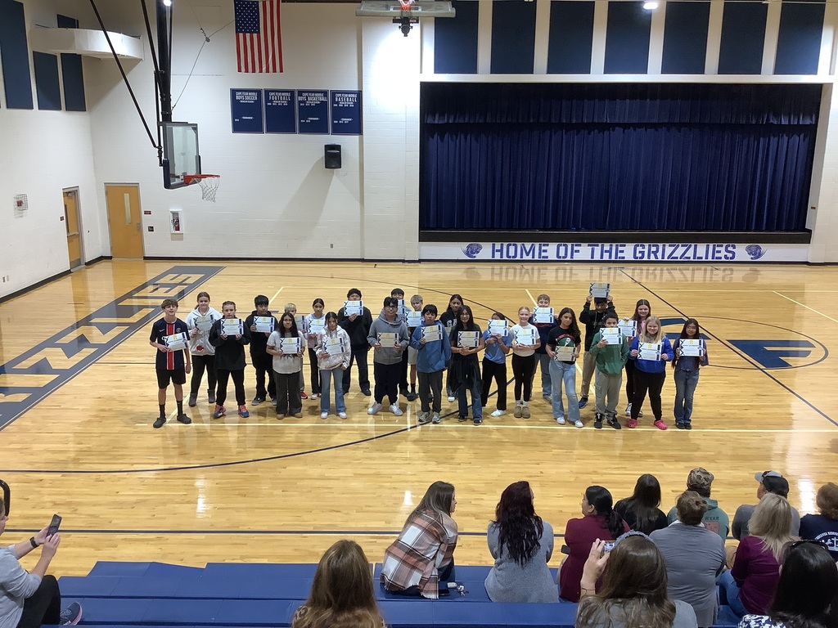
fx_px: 750
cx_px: 419
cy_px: 314
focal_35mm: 31
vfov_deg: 45.4
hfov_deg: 58.4
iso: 100
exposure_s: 1/60
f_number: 2.4
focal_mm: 3.3
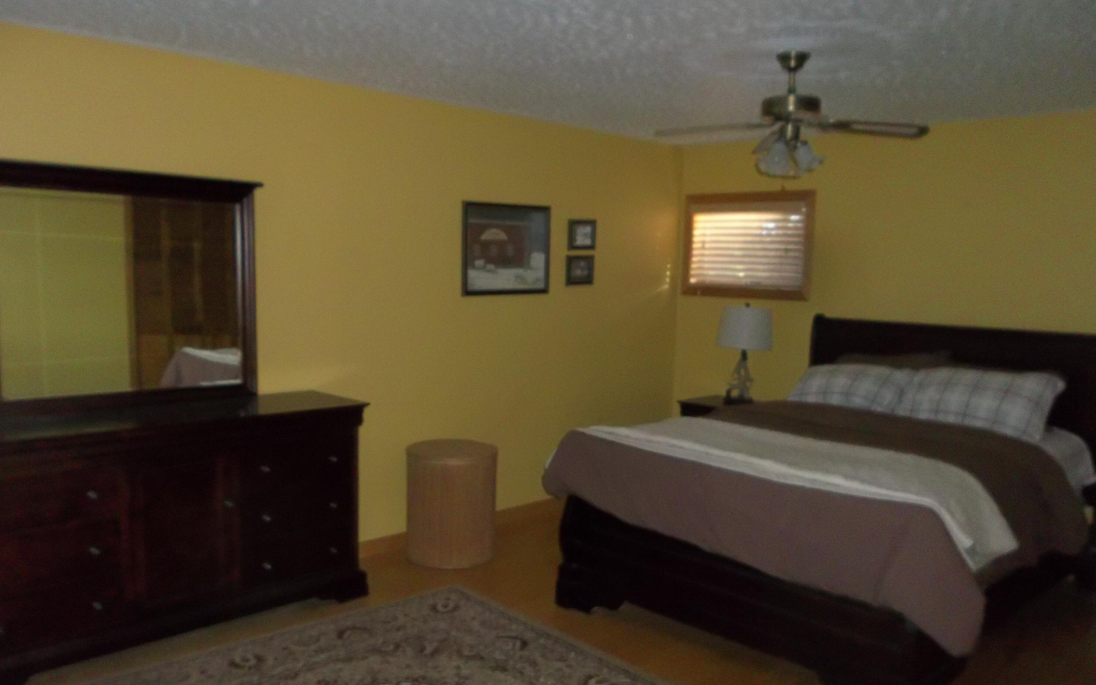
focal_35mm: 29
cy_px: 402
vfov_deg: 43.0
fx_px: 866
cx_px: 552
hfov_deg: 64.6
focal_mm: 4.9
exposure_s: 1/30
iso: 320
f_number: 3.5
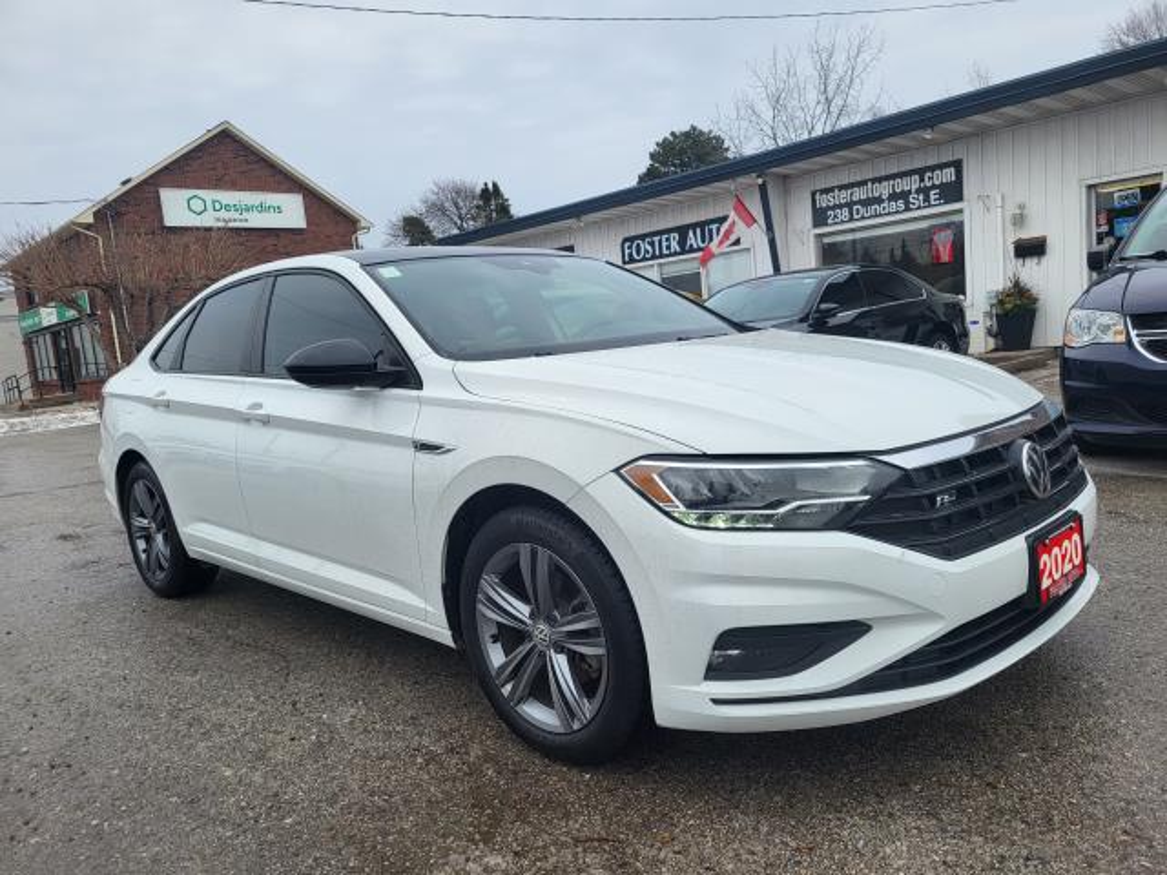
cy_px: 438
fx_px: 877
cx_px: 584
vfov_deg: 53.1
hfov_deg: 67.3
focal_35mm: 26
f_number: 1.8
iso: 40
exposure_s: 1/843
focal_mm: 5.4
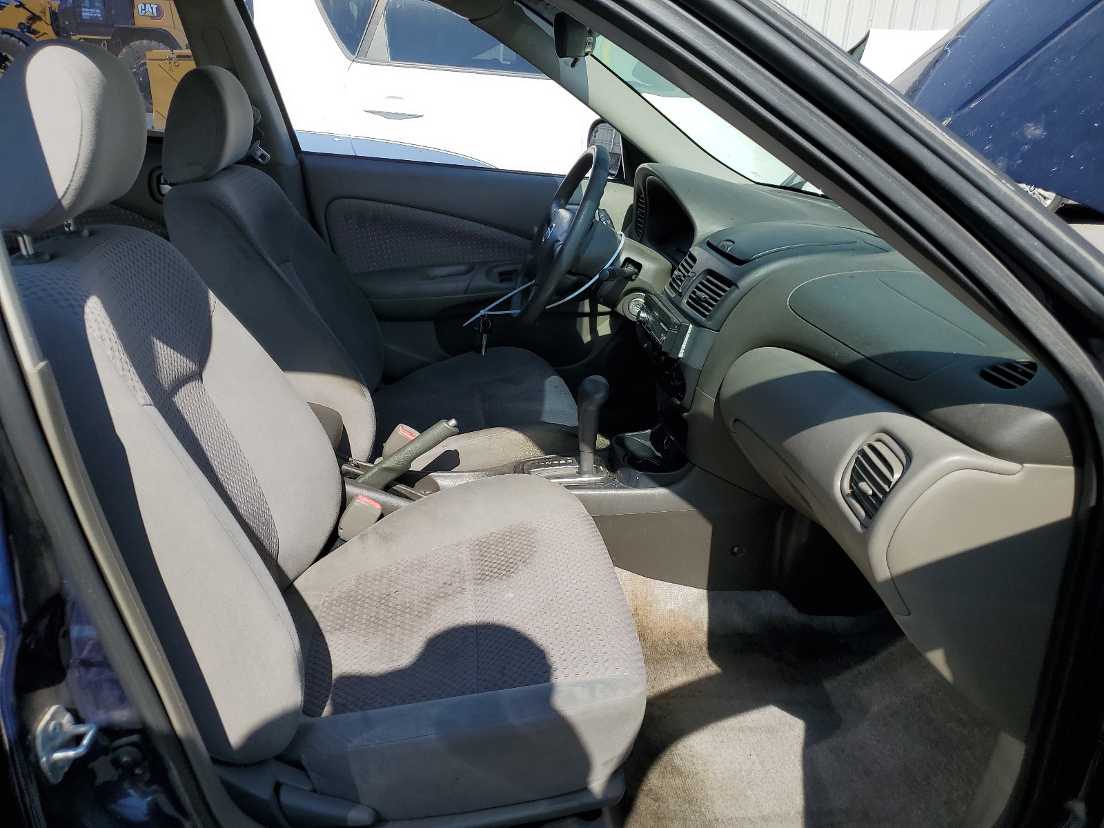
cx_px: 552
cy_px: 414
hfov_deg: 67.3
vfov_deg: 53.1
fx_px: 829
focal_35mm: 26
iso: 50
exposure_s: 1/2500
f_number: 1.5
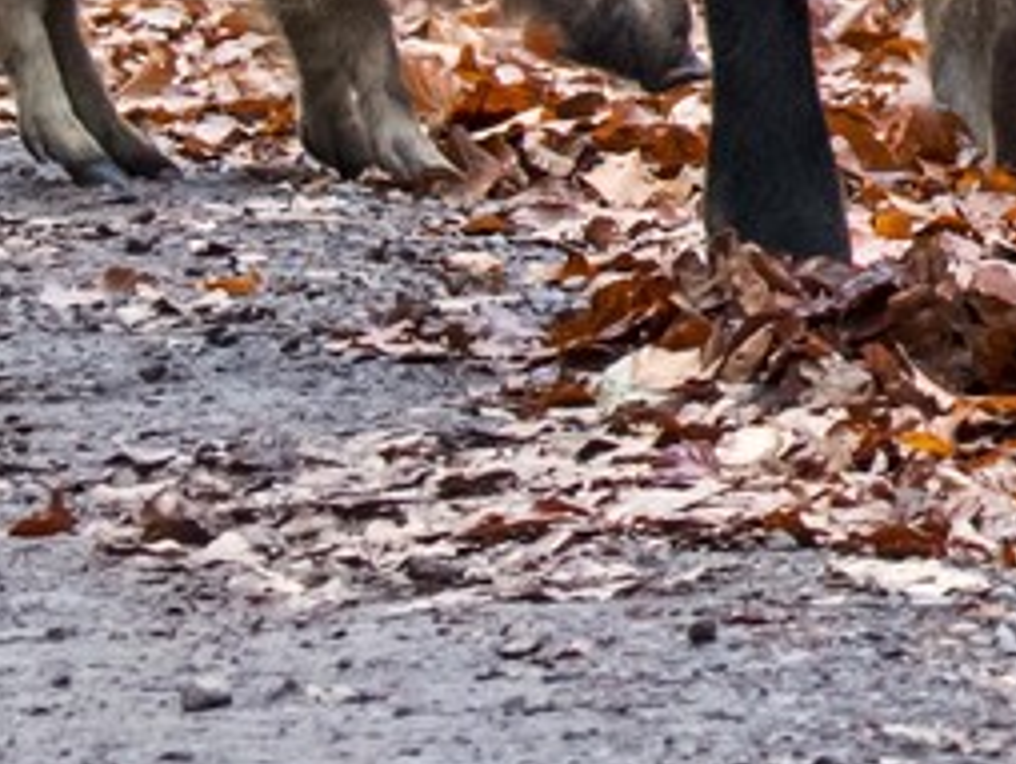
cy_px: -1202
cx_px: 3400
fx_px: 40525
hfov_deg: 1.4
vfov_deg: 1.1
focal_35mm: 1379
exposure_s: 1/125
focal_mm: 135
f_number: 9
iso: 1250
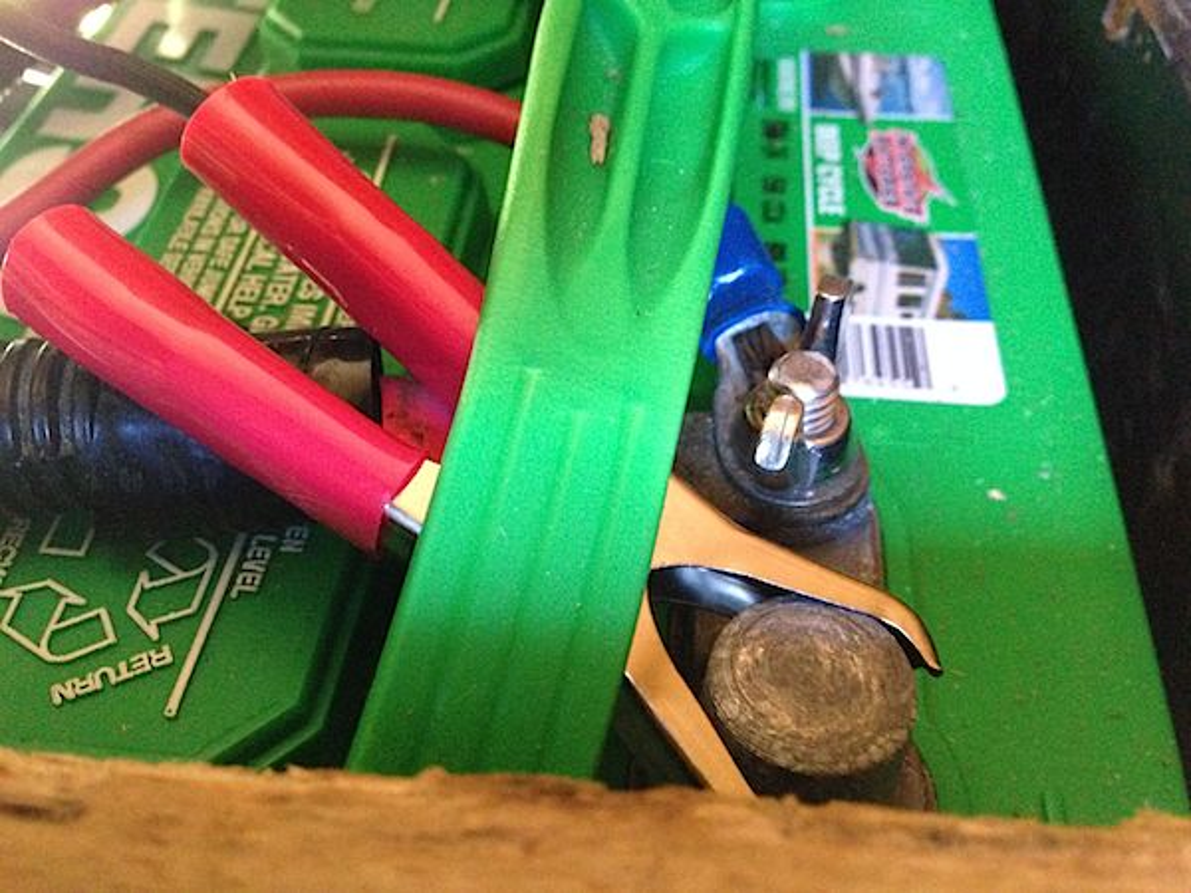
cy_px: 446
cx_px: 596
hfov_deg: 55.4
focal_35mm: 33
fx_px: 1135
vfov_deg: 42.9
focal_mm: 4.12
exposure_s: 1/15
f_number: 2.4
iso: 640
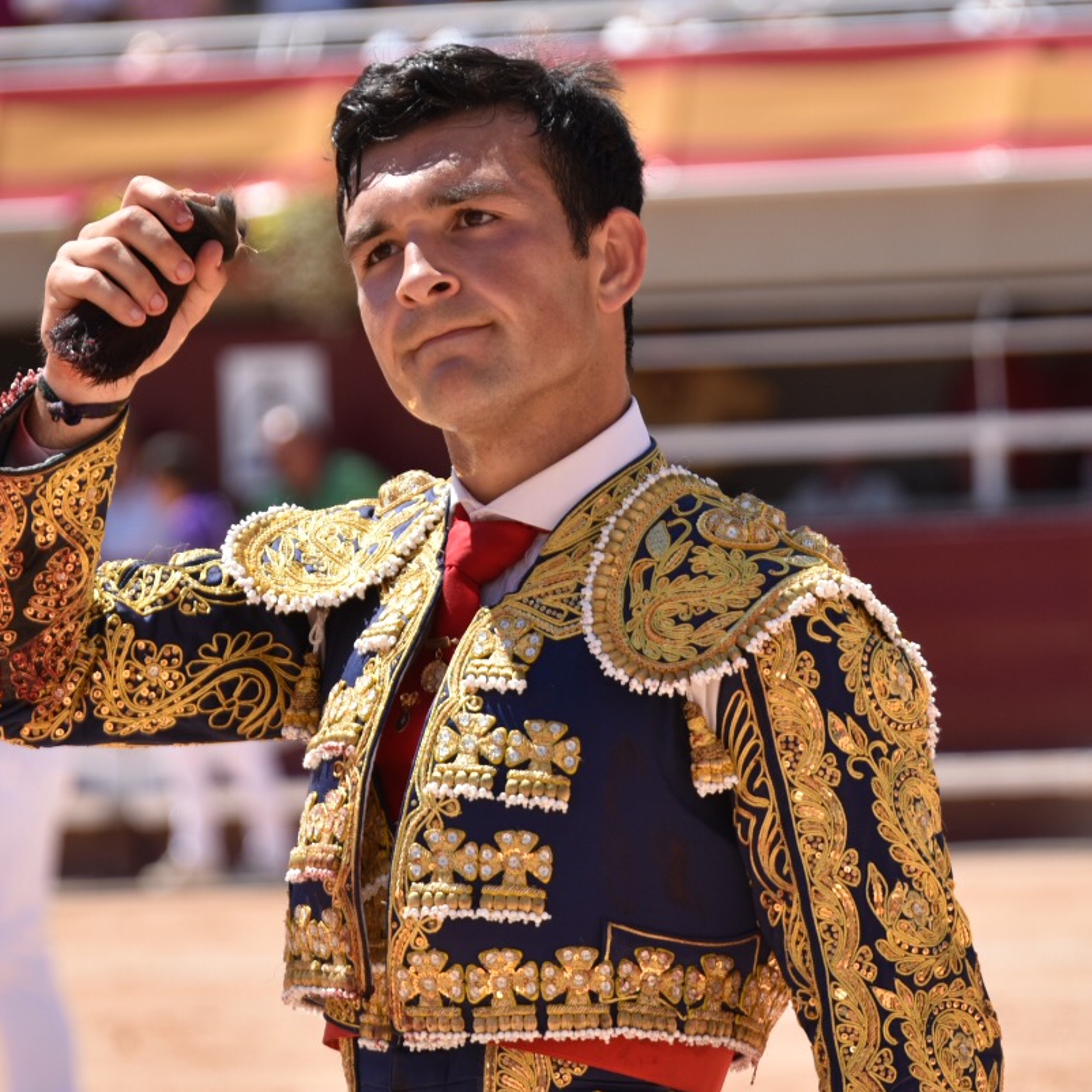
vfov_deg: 6.0
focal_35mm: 292
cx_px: 521
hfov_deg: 6.0
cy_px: 411
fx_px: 10422
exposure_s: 1/640
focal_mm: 170
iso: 200
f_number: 5.6
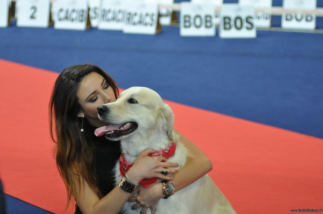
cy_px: 107
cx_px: 162
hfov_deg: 17.1
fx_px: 1075
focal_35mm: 120
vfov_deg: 11.4
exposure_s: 1/60
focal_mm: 80
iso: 1600
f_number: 2.8
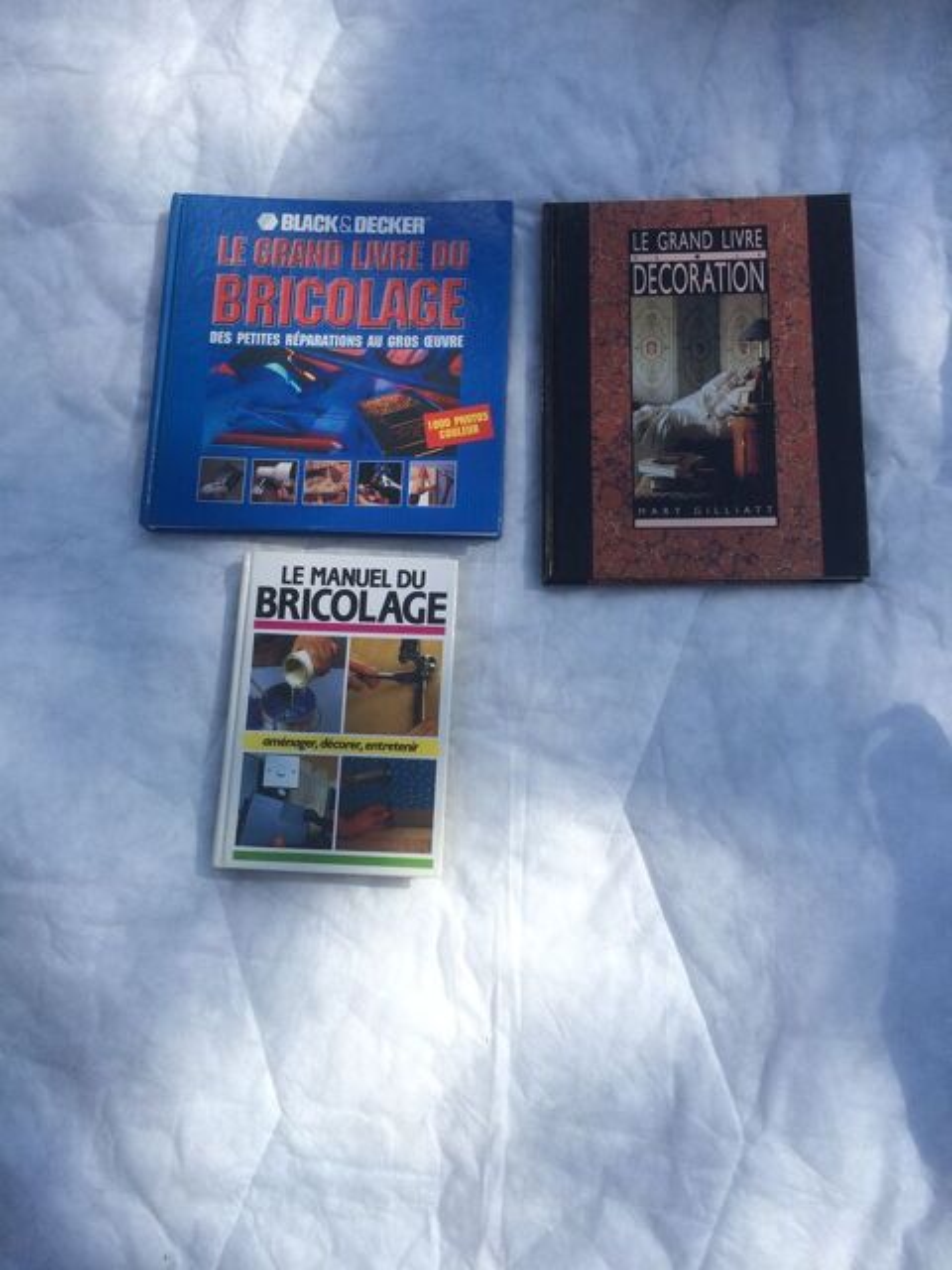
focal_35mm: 29
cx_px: 476
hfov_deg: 48.2
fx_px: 1063
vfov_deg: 61.7
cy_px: 635
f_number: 2.2
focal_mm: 4.15
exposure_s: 1/1368
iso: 32
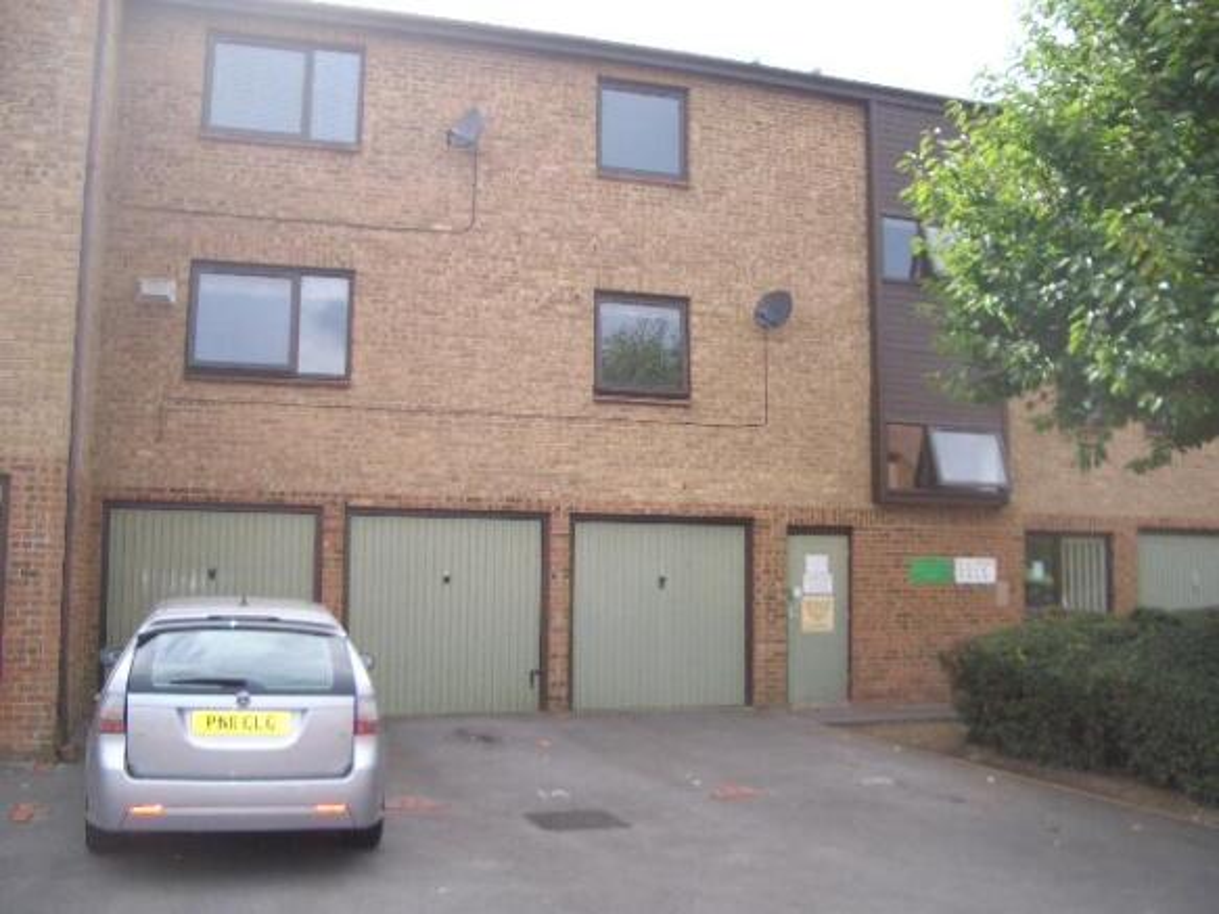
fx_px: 1232
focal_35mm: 35
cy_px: 457
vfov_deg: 40.7
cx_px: 610
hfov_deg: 52.6
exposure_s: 1/320
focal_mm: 5.8
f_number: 2.6
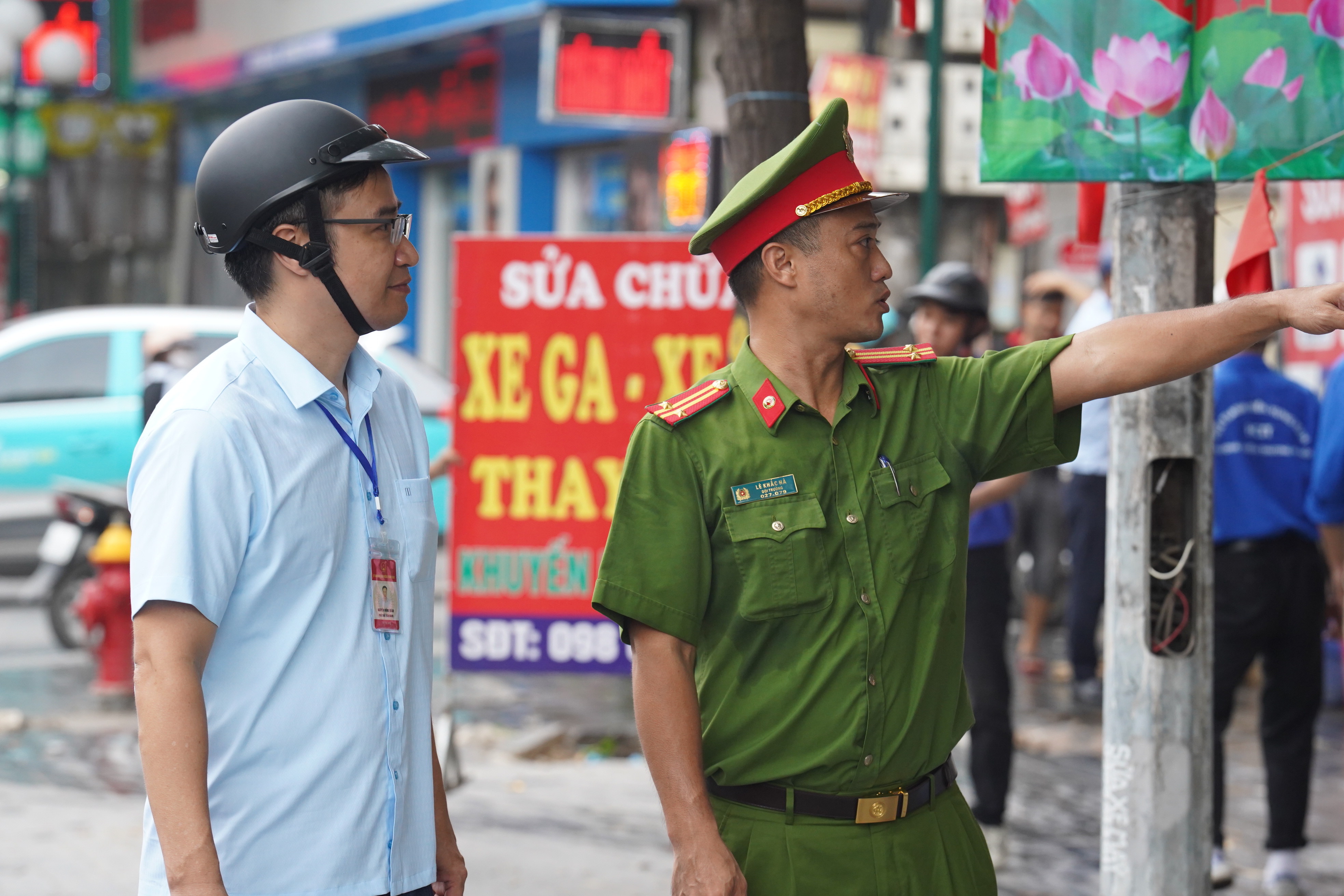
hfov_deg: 15.2
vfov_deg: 10.2
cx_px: 672
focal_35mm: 135
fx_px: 5040
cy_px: 448
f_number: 5
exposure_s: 1/1000
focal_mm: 135
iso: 2000
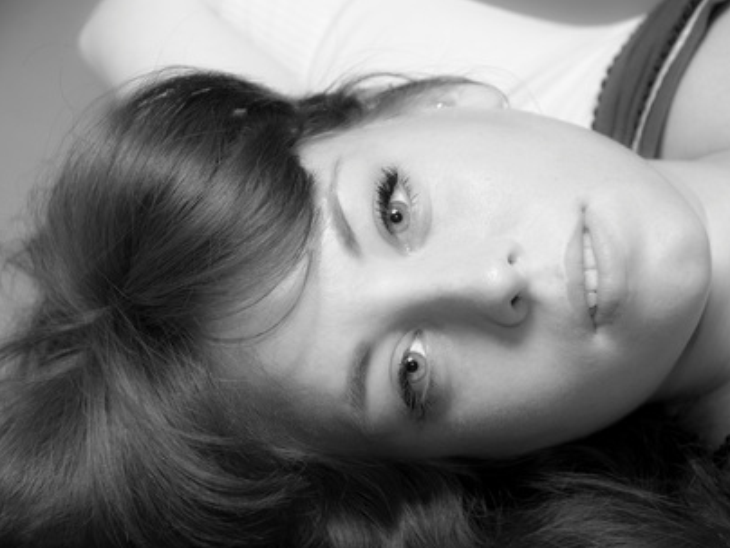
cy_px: 273
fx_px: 2425
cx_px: 407
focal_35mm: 115
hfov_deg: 17.1
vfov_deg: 12.9
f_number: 5
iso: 200
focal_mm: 70
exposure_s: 1/250
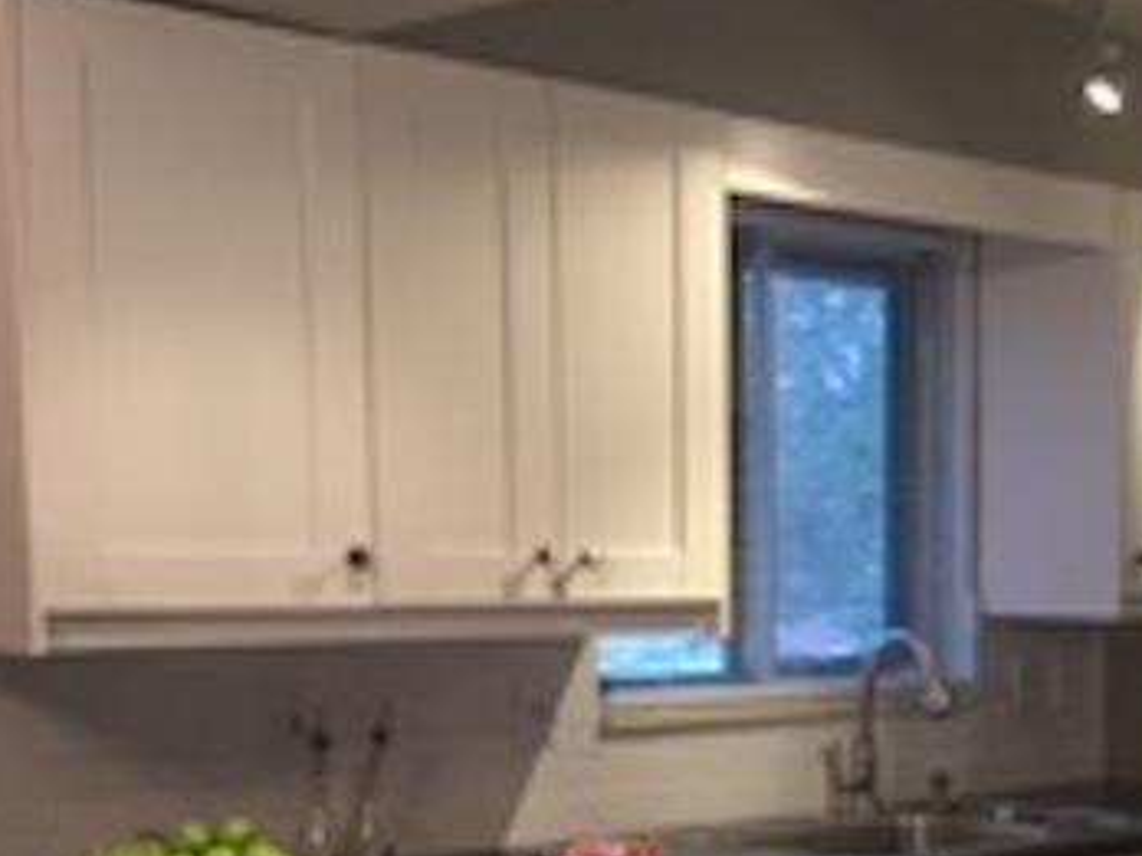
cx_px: 1070
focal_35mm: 66
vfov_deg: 21.7
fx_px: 2177
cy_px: 800
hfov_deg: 28.1
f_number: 2.2
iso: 125
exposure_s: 1/30
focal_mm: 4.15
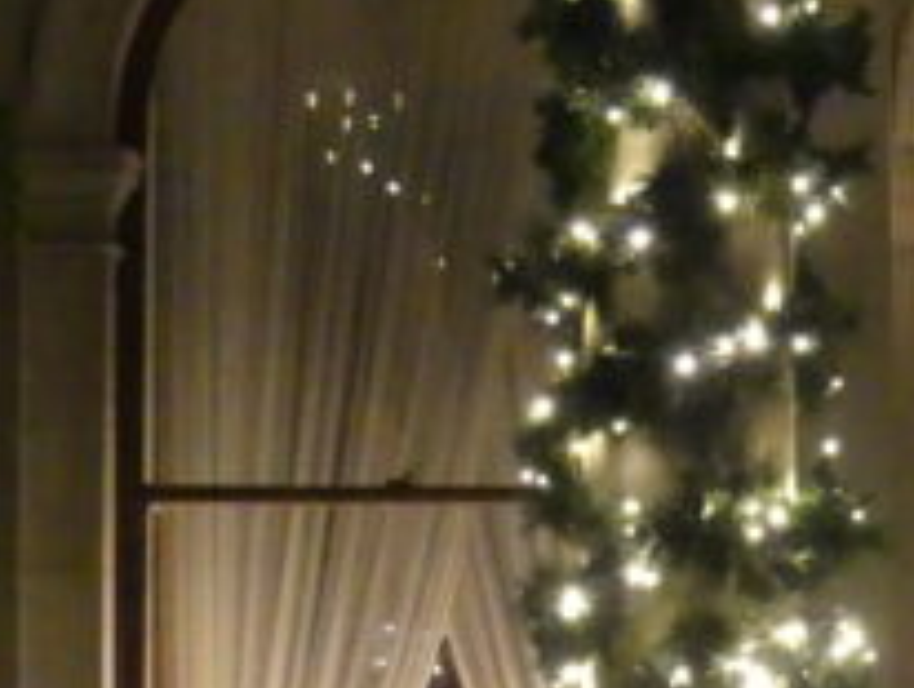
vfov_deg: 6.1
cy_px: 666
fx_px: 6397
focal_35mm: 242
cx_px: 1202
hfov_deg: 8.1
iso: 3200
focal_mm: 14
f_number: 2.8
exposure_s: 1/80
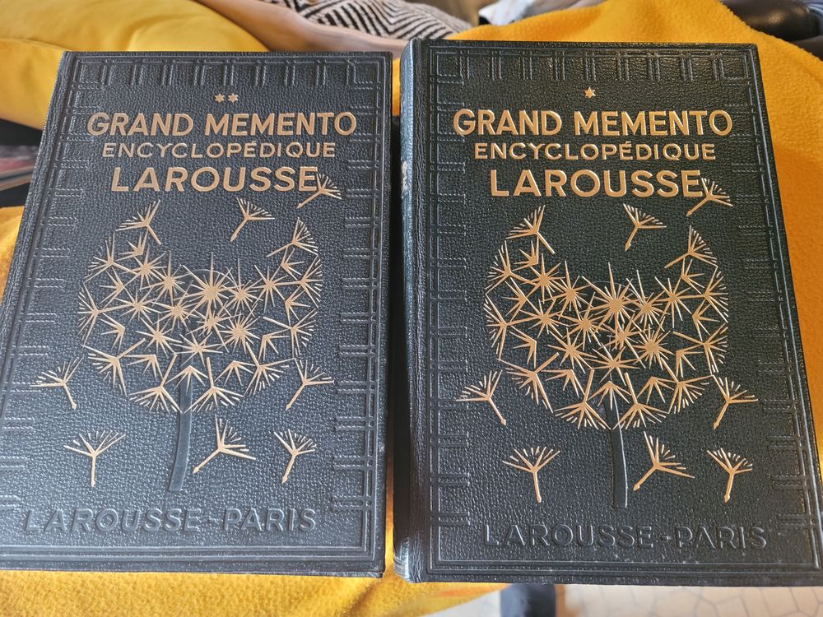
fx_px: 594
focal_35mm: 25
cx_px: 412
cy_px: 308
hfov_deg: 69.4
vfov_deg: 54.9
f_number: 1.8
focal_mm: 7
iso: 320
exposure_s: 1/50
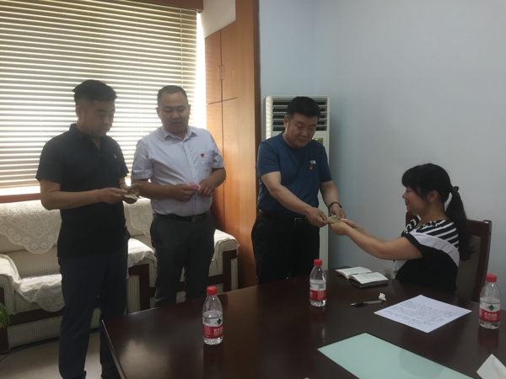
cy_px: 190
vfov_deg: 48.2
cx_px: 253
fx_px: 424
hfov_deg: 61.7
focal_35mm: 29
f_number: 2.2
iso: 100
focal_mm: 4.15
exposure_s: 1/33
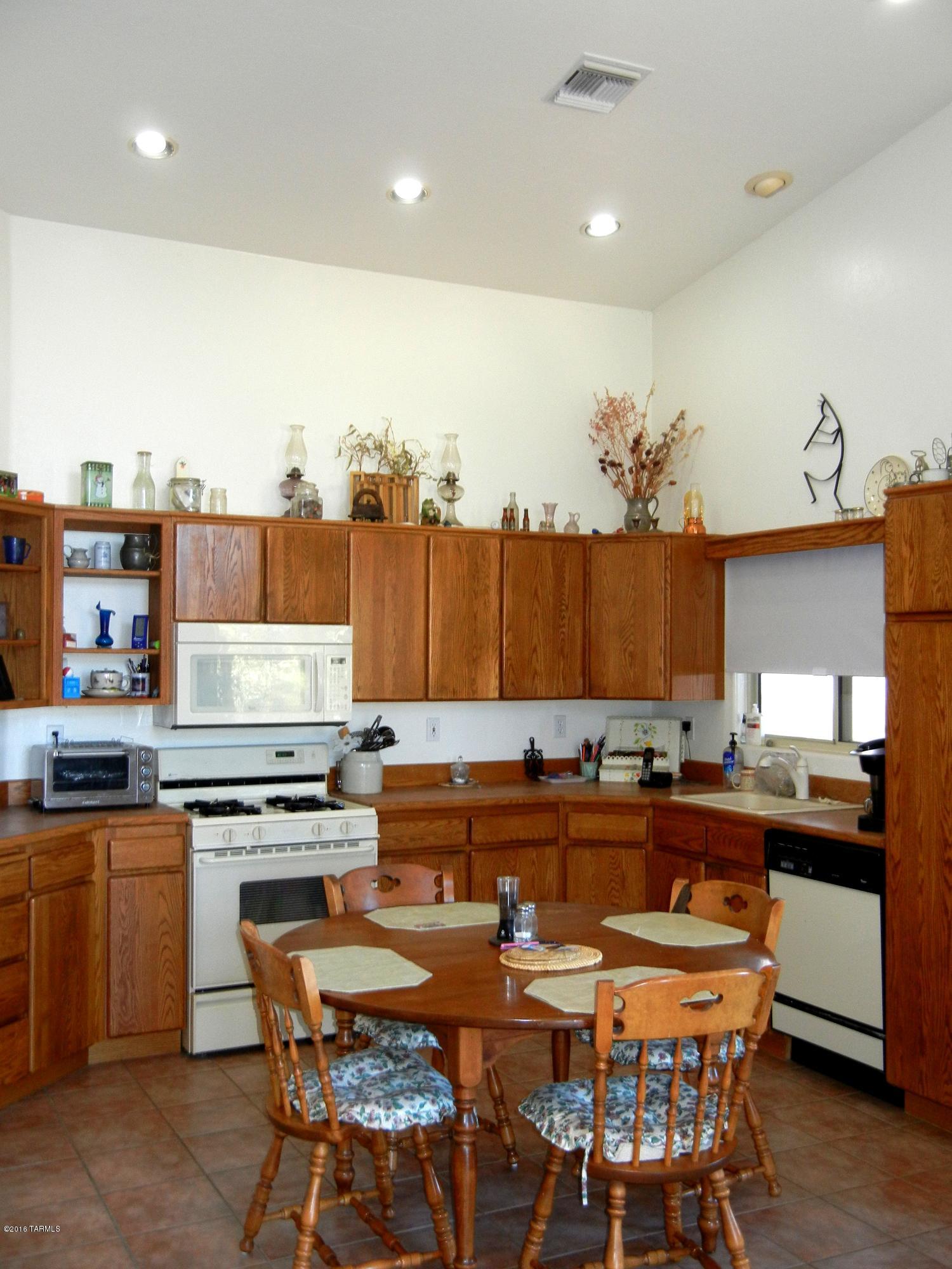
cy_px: 634
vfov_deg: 54.0
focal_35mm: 34
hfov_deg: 41.8
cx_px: 476
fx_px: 1247
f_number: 3.6
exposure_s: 1/33.1
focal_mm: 6.2
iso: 200
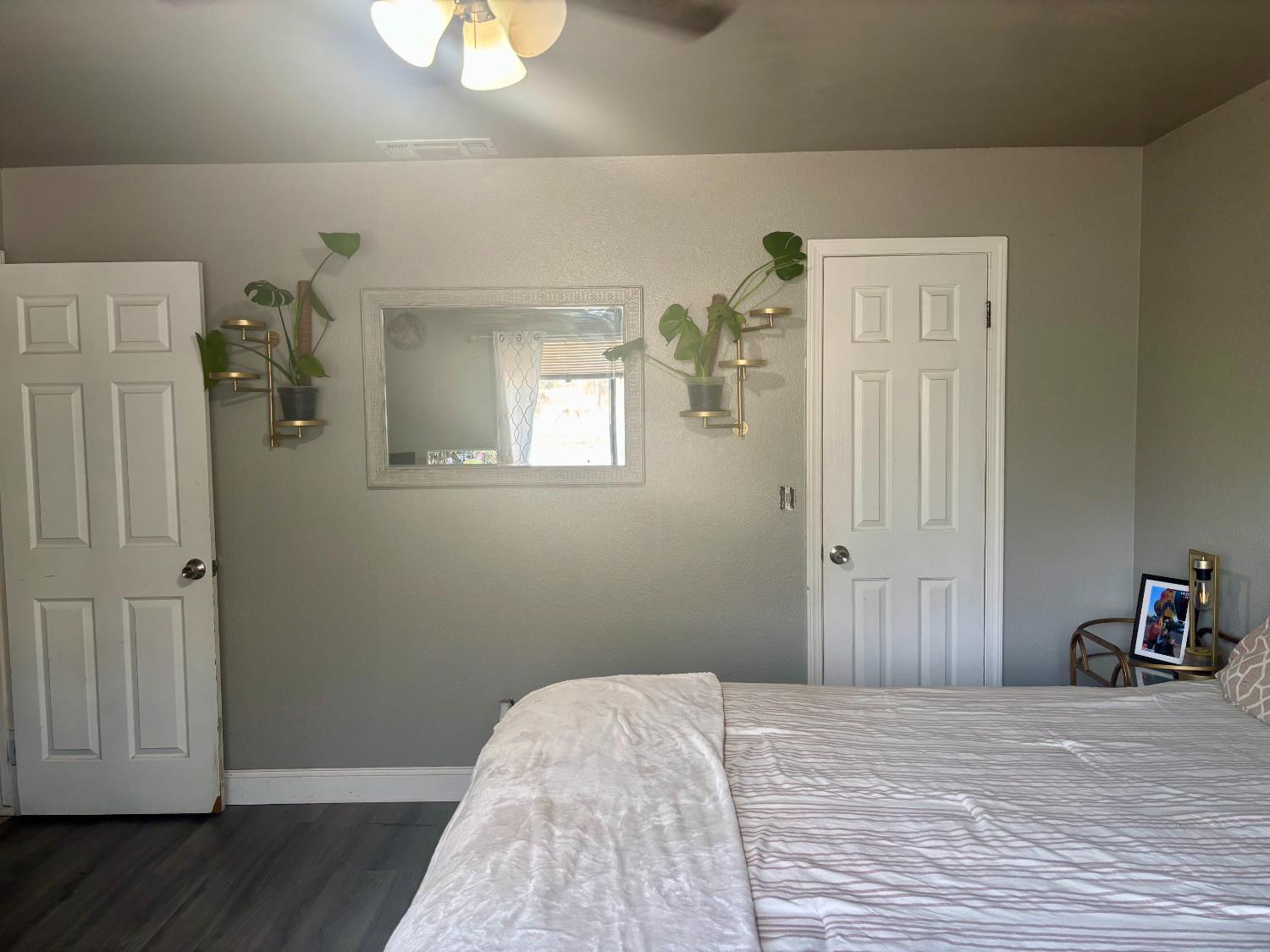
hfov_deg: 67.3
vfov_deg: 53.1
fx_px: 954
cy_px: 476
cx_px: 635
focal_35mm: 26
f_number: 1.6
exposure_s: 1/60
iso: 100
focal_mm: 5.96
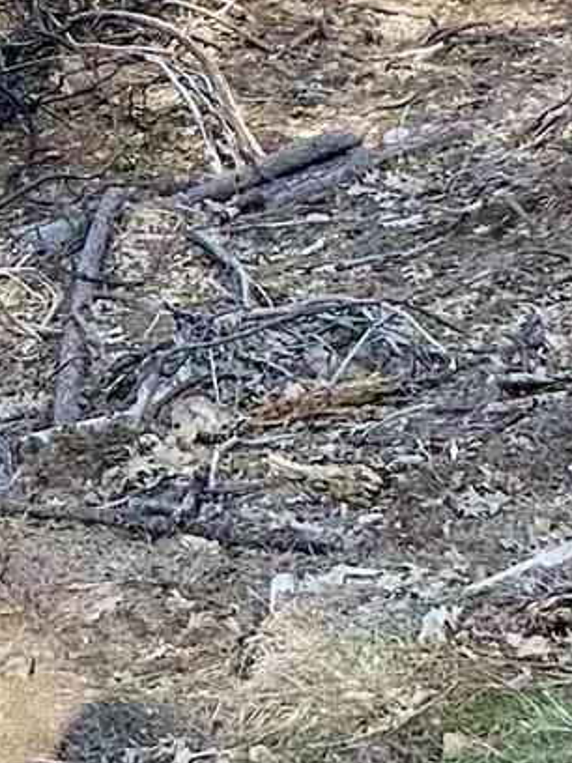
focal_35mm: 79
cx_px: -215
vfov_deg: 22.2
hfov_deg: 17.3
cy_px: -224
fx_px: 1741
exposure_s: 1/238
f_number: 2.2
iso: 40
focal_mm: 2.22
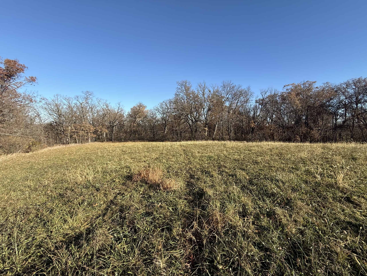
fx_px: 148
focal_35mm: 14
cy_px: 138
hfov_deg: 102.1
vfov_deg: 85.7
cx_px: 184
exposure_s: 1/1033
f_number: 2.2
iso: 50
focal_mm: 2.22
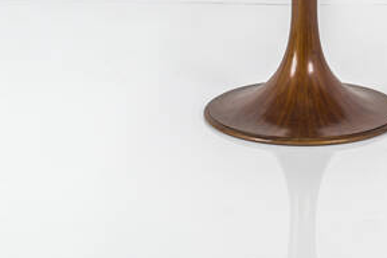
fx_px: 1344
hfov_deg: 16.3
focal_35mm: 125
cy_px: -57
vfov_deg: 10.8
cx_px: 309
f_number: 10
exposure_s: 1/200
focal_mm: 50
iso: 100
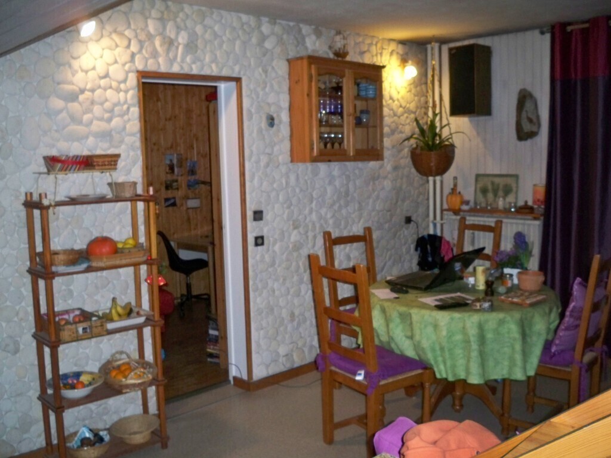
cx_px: 306
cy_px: 229
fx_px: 618
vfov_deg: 40.7
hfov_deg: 52.6
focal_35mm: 35
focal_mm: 6.3
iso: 320
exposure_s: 1/60
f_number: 3.1
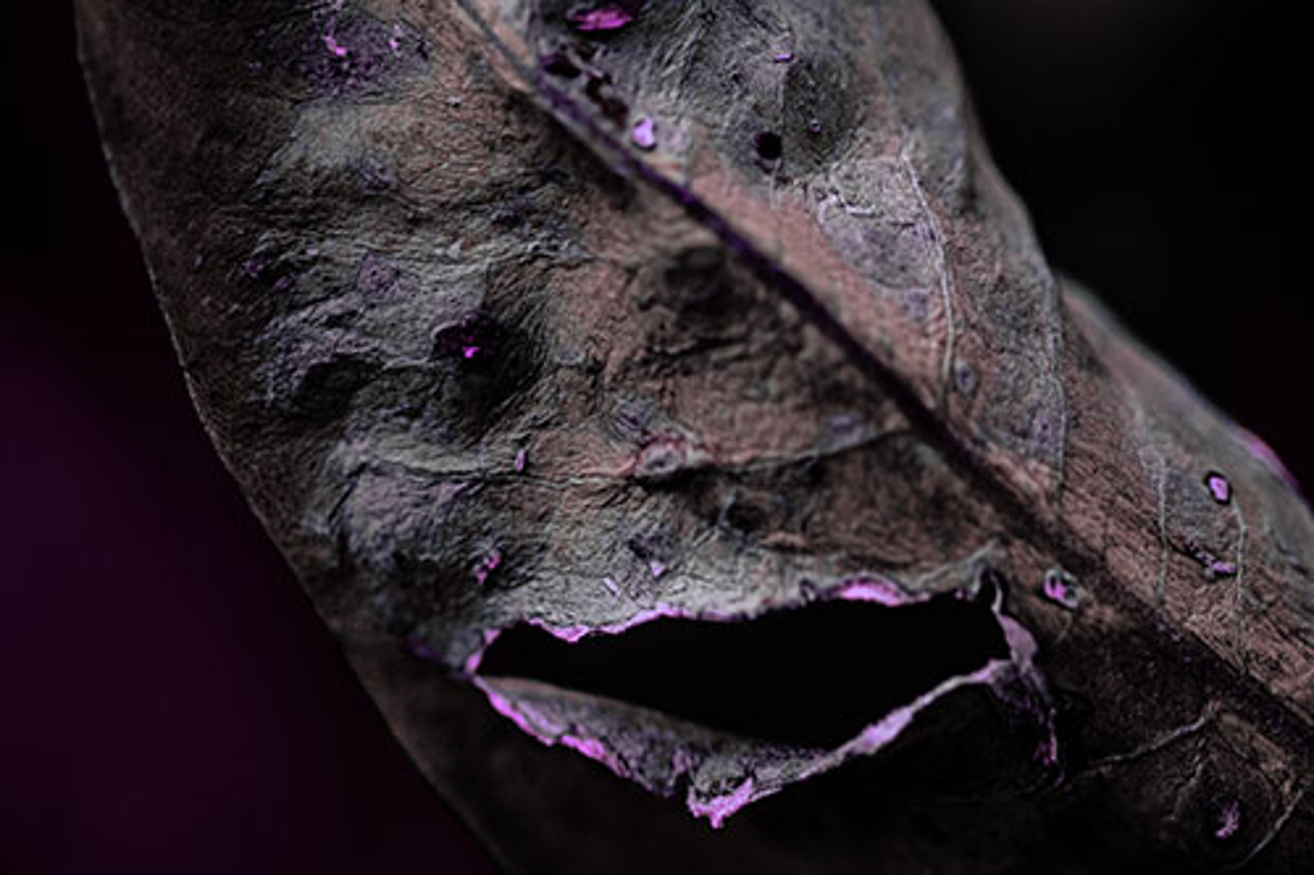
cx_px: 657
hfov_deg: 9.8
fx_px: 7662
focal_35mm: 210
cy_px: 438
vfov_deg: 6.5
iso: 640
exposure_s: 1/500
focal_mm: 210
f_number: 7.1
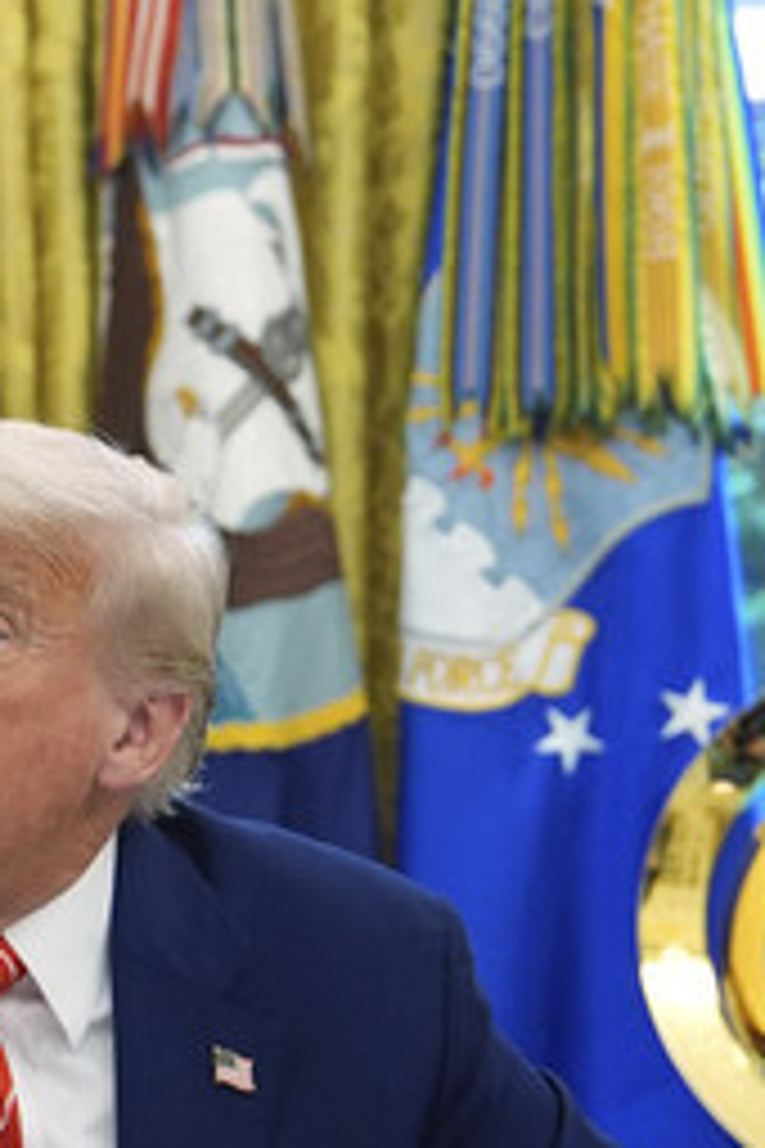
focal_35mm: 135
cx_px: -855
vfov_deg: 15.2
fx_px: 4303
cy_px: 567
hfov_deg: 9.4
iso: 2000
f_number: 2.8
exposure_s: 1/250
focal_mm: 43
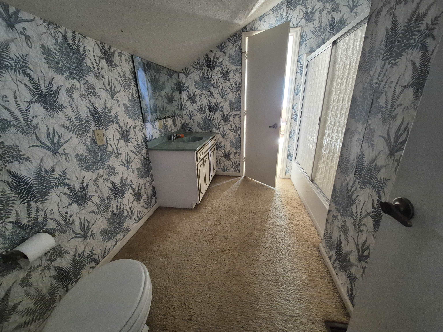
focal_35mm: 13
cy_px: 166
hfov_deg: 106.2
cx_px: 222
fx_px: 166
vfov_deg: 89.9
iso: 1000
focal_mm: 1.74
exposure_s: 1/60
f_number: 2.2
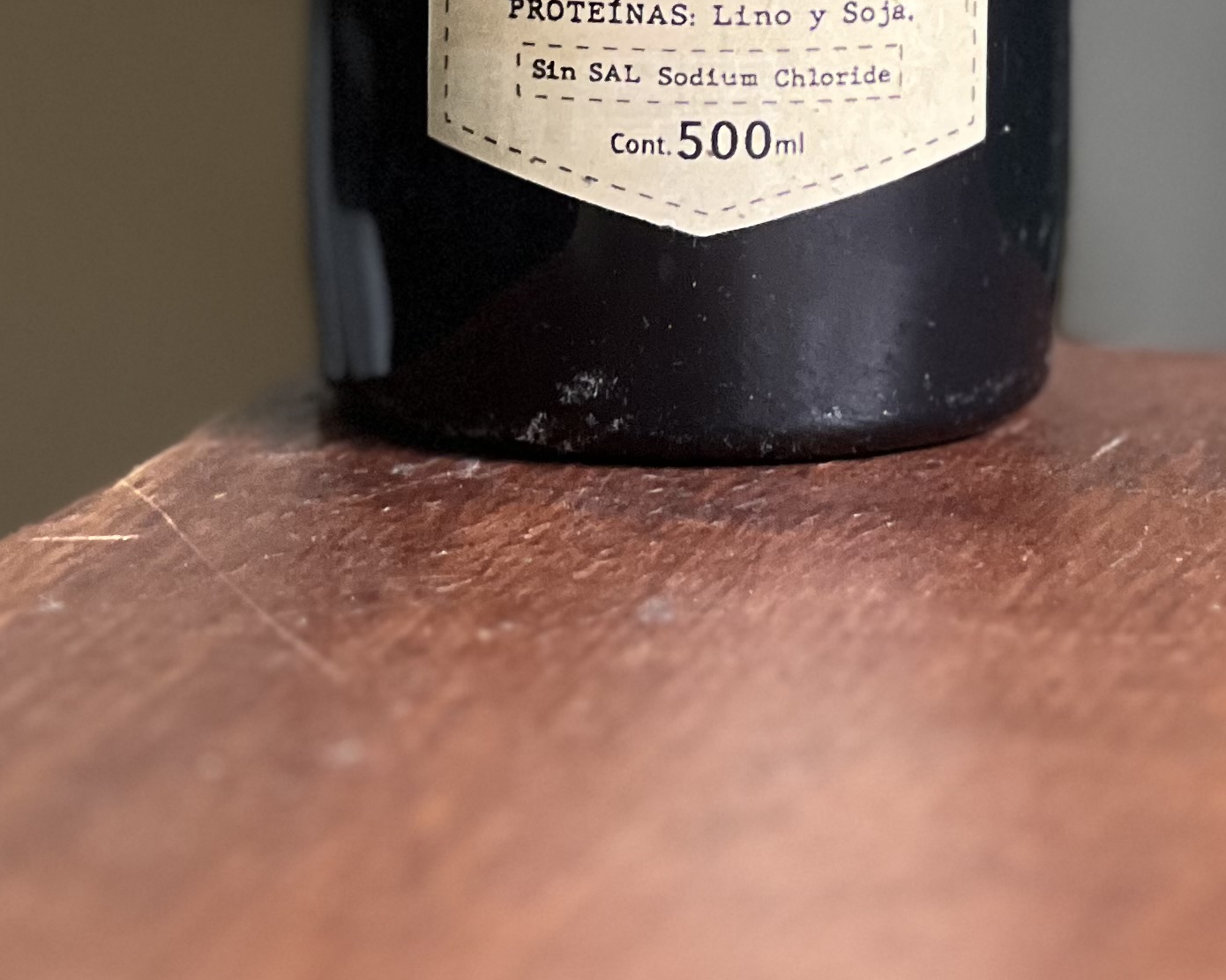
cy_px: -598
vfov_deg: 7.0
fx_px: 7910
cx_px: 698
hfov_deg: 8.9
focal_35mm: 218
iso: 200
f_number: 2.8
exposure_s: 1/40
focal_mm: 9
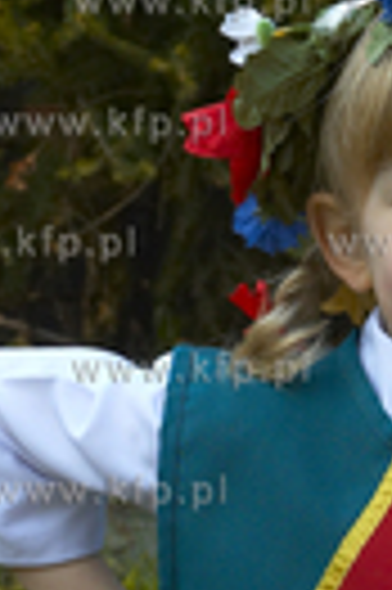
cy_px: 730
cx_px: 475
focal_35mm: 201
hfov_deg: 6.8
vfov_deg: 10.1
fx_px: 3291
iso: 200
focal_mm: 44
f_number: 6.3
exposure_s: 1/250
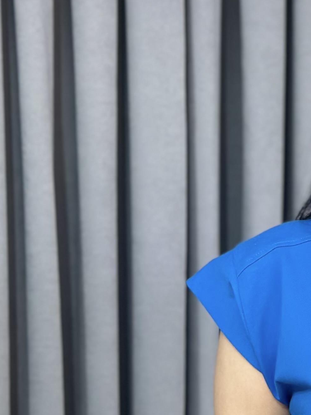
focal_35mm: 147
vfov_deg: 13.4
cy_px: 345
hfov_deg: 9.8
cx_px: 464
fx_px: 1762
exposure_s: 1/100
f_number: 1.78
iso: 80
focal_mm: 6.86
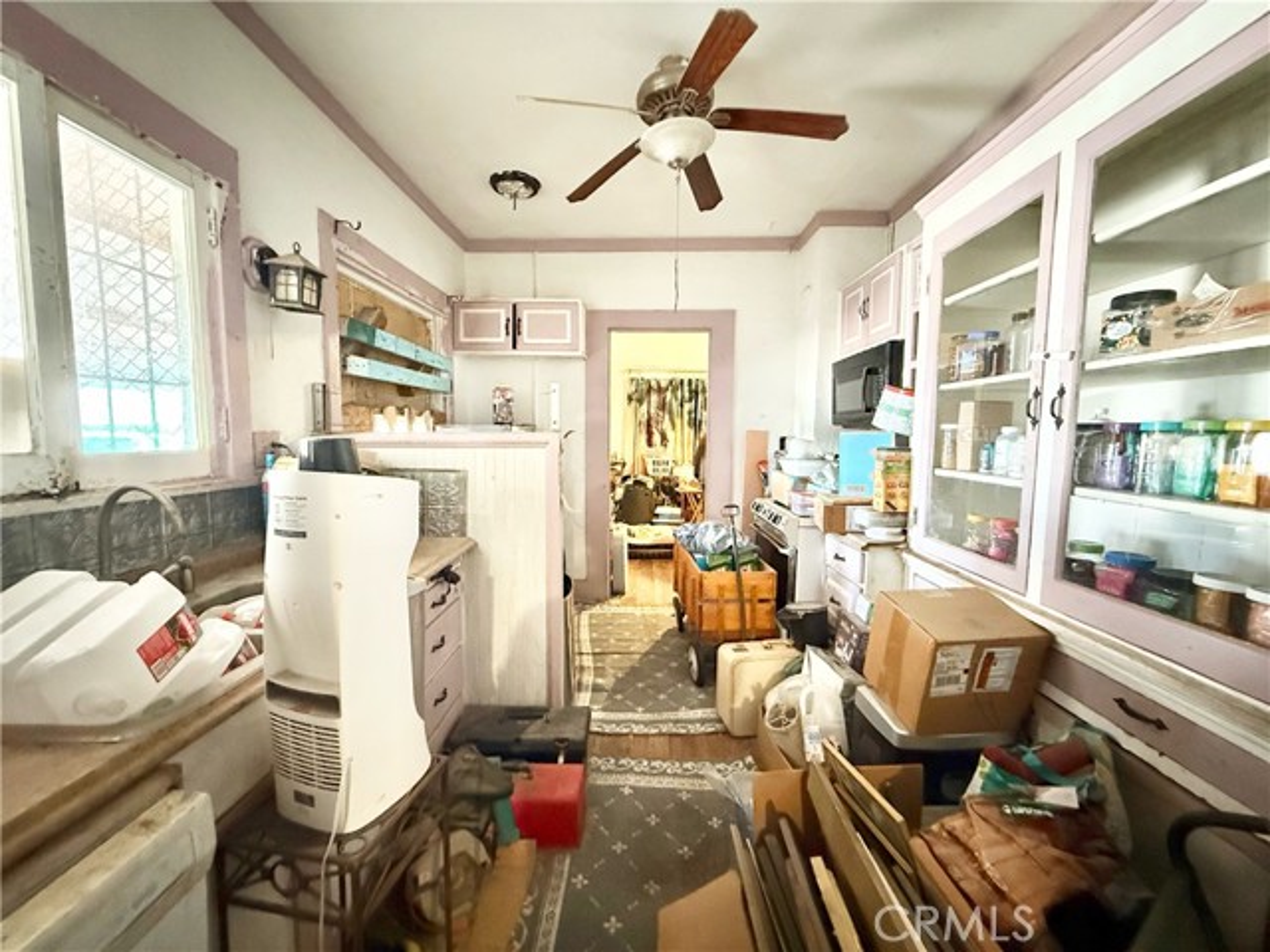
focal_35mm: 14
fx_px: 514
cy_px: 476
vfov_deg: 85.7
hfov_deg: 102.1
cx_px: 635
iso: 1250
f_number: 2.2
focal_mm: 2.22
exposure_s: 1/40
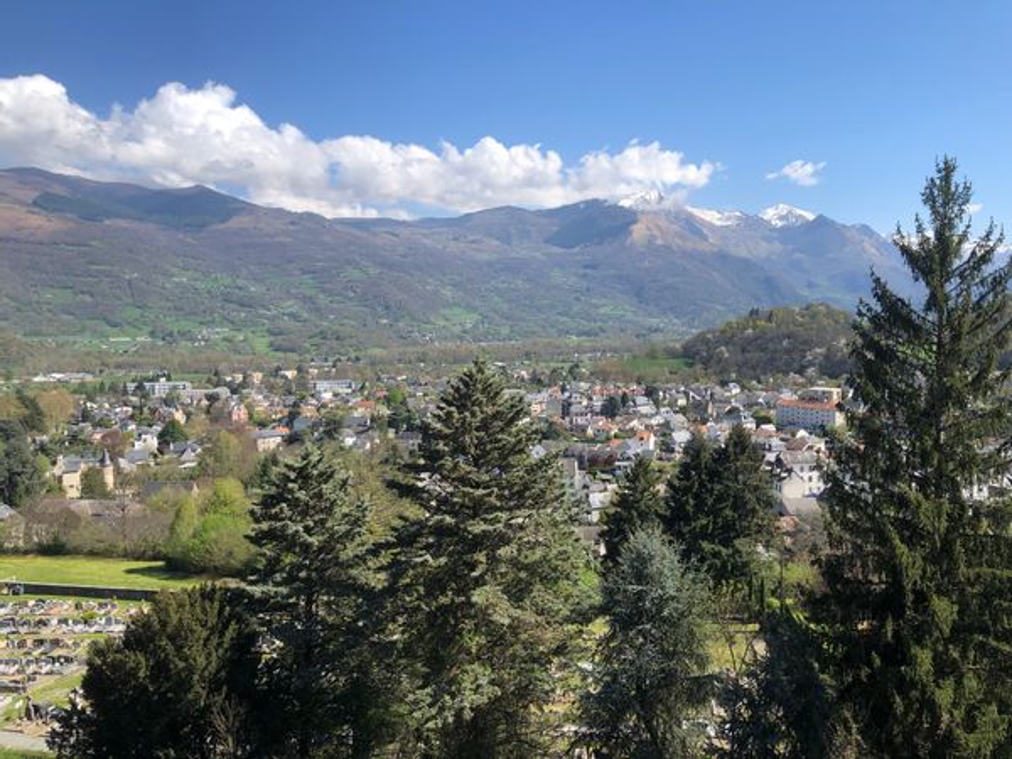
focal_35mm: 28
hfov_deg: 63.4
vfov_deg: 49.7
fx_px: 819
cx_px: 506
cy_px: 380
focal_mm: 4
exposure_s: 1/1656
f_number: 1.8
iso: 20
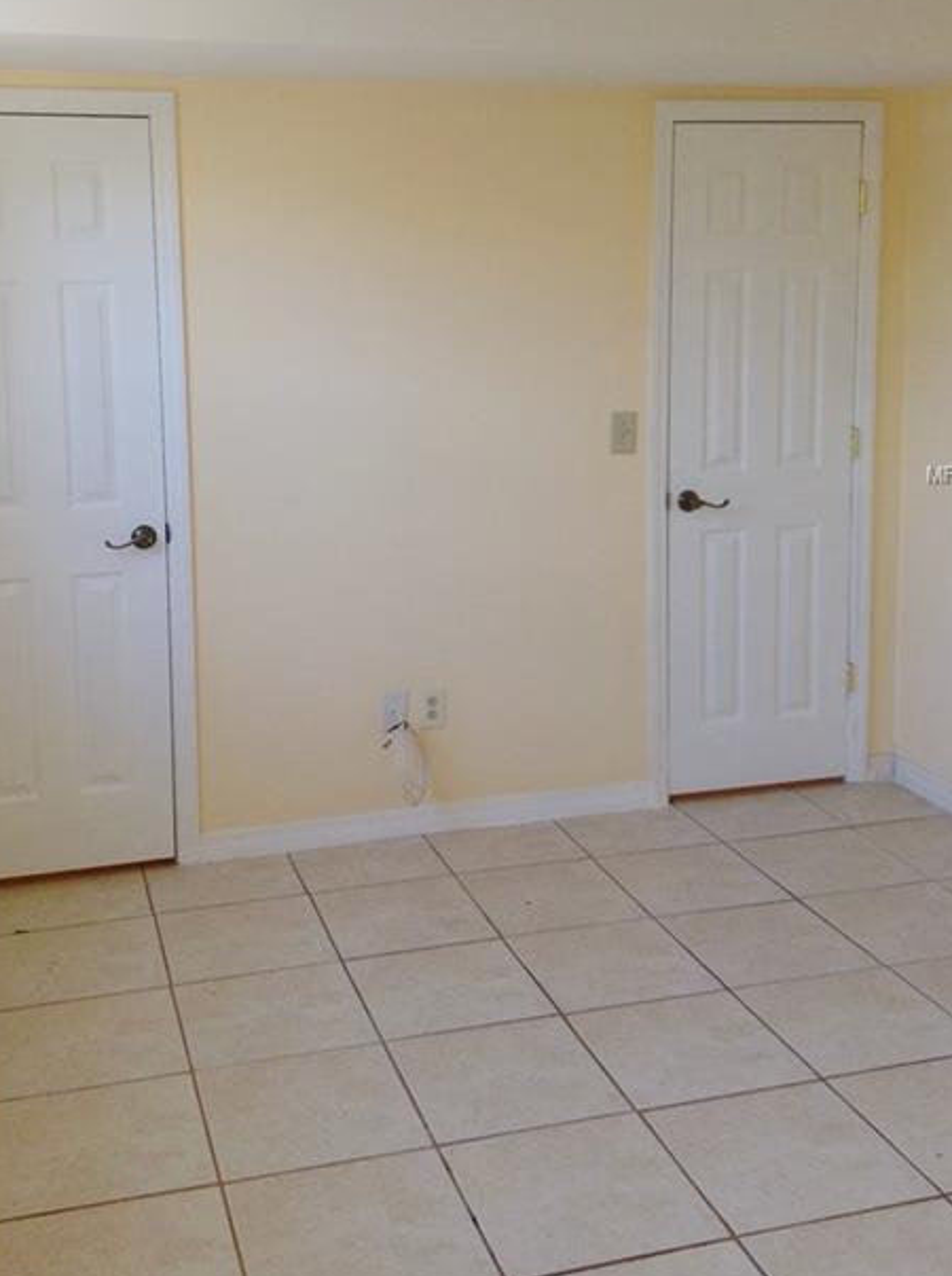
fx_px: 1545
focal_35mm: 42
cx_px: 416
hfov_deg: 34.2
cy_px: 476
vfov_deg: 44.5
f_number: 2.4
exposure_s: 1/60
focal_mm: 3.3
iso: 32
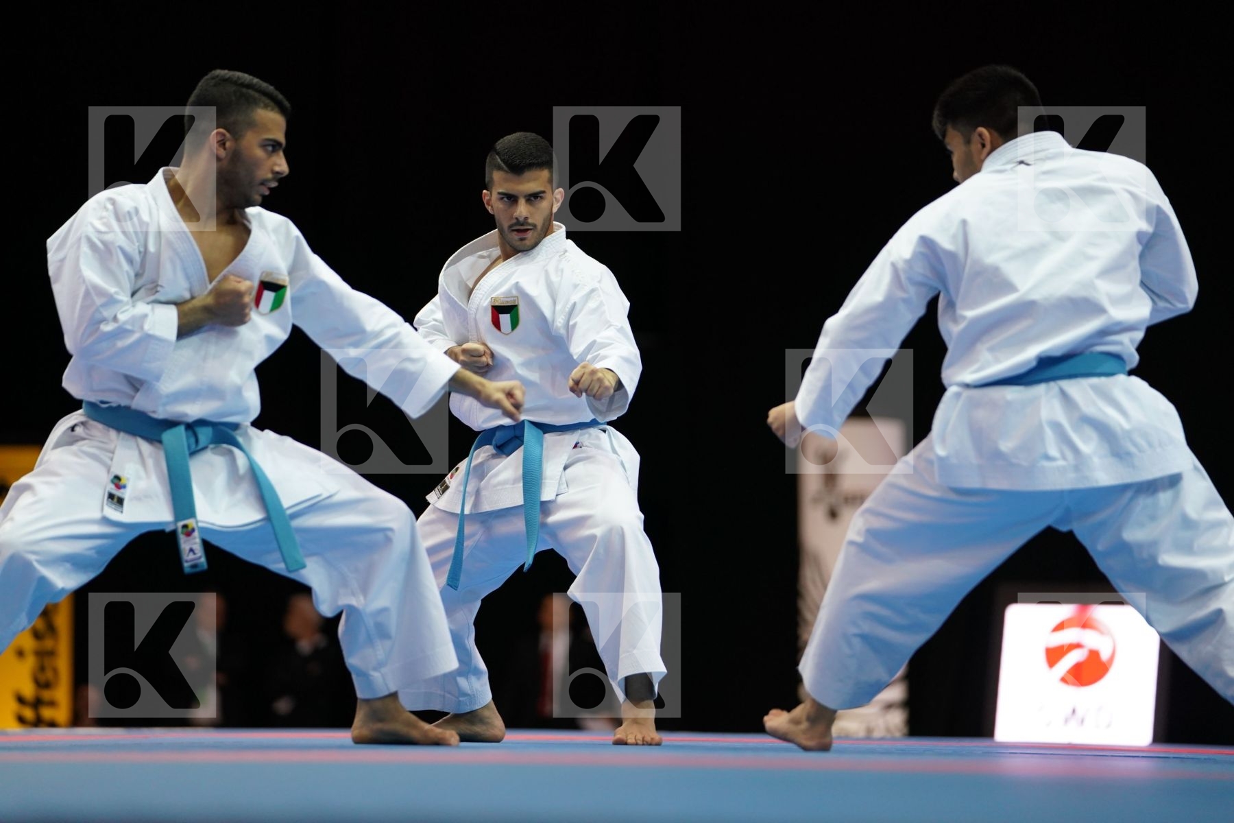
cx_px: 617
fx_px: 5655
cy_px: 412
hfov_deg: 12.5
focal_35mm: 165
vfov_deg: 8.3
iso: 1600
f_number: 2.8
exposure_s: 1/500
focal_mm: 165
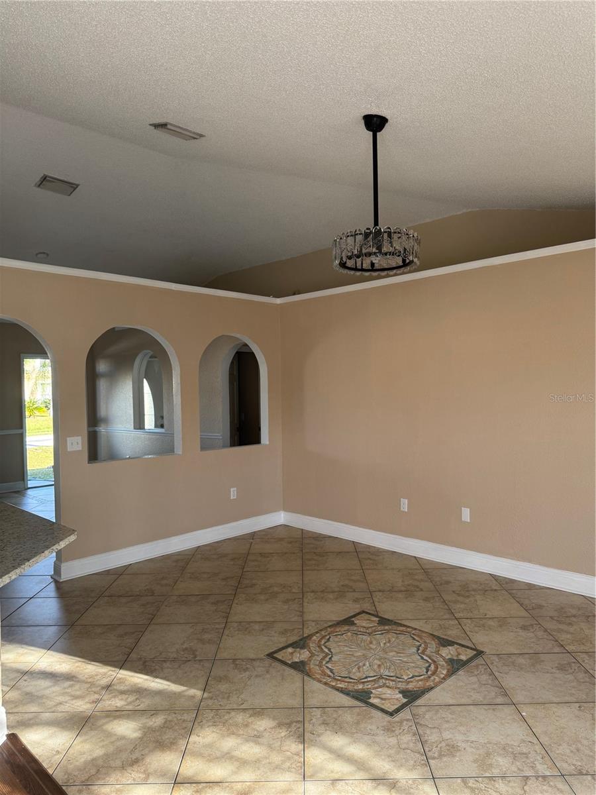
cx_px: 298
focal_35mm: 24
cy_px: 398
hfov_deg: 56.8
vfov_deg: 71.6
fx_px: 551
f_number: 1.78
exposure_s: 1/153
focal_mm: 6.76
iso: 100
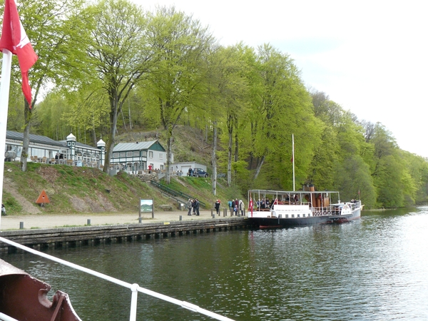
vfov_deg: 39.7
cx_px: 214
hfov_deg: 51.4
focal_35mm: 36
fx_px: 445
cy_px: 160
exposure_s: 1/200
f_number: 4.5
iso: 200
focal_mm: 6
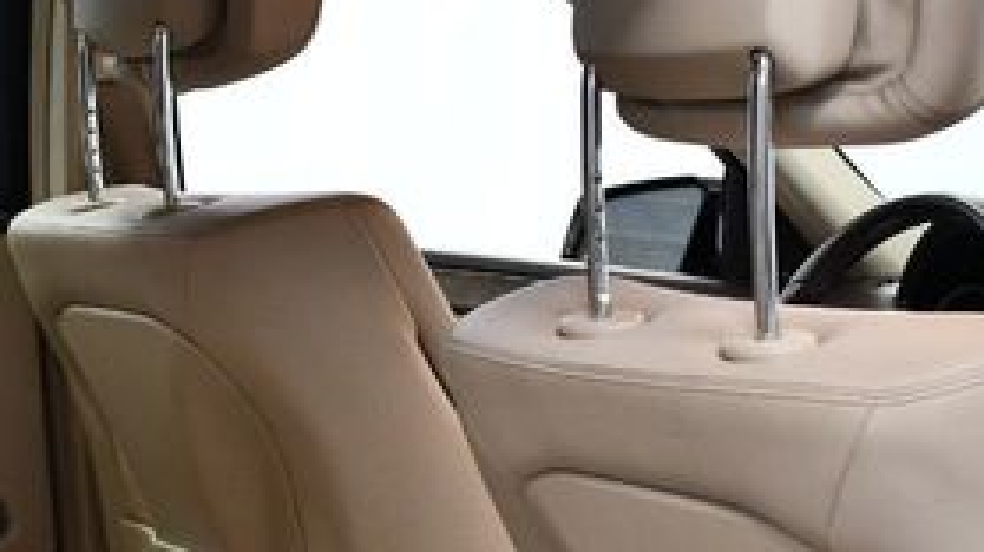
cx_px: 198
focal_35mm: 87
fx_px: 2269
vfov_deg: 13.6
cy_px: 579
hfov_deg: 24.1
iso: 1400
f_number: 3.5
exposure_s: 1/125
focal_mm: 18
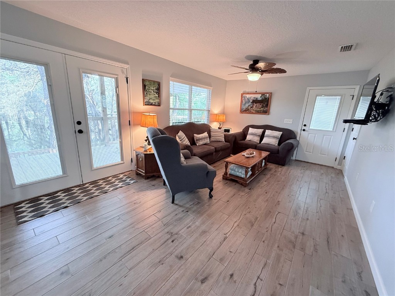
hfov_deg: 102.1
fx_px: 160
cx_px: 198
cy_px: 148
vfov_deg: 85.7
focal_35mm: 14
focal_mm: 2.22
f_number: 2.2
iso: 200
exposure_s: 1/60
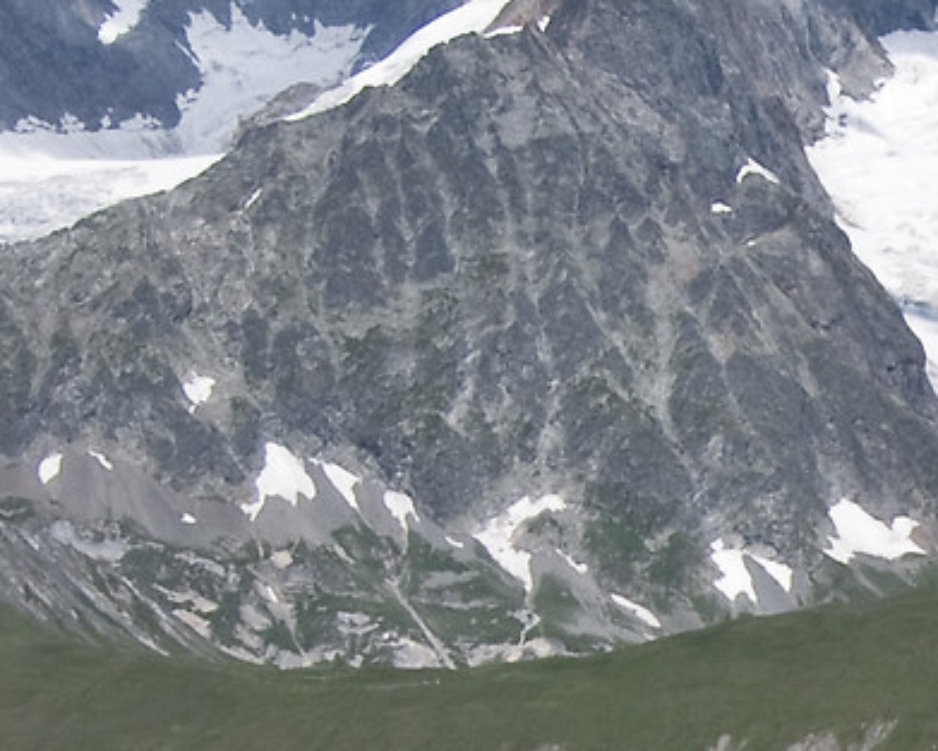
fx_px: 4804
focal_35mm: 173
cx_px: 1514
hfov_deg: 10.7
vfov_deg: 8.7
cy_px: 1152
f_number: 14
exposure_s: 1/100
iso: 100
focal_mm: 20
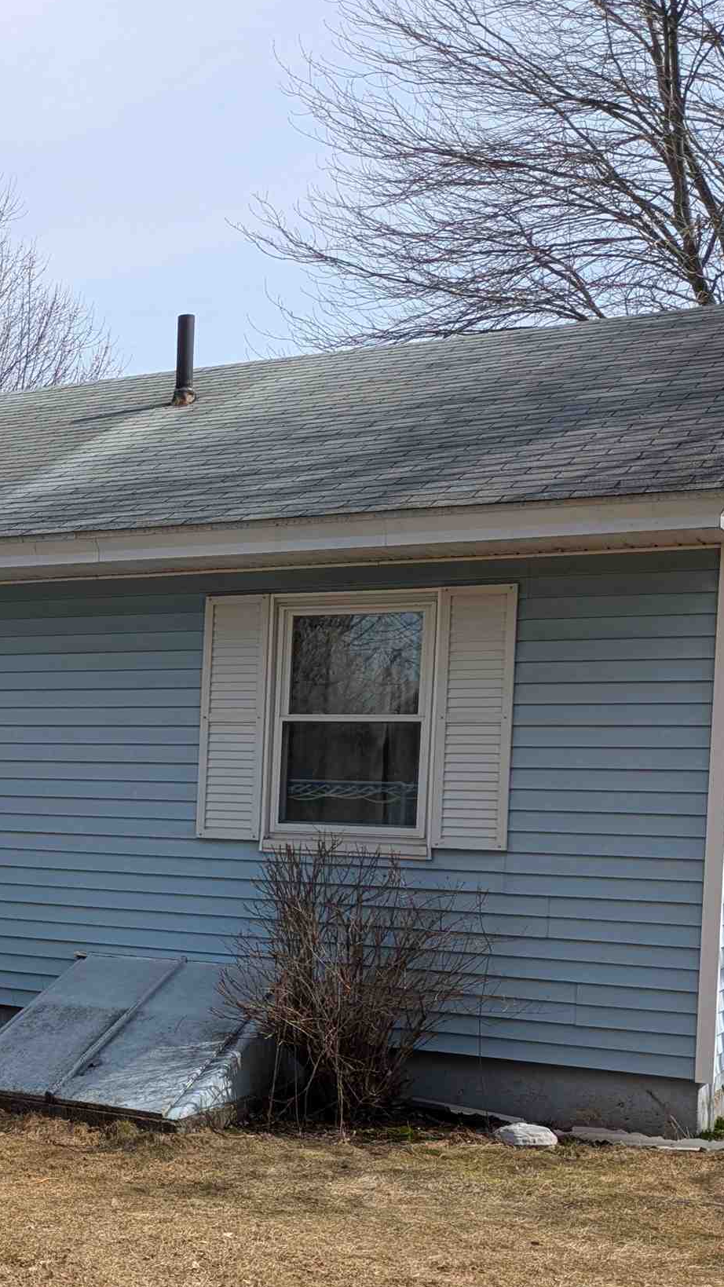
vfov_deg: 40.0
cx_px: -154
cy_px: 882
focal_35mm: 51
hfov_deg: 21.7
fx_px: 1740
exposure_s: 1/1821
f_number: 1.89
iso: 51
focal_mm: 5.43
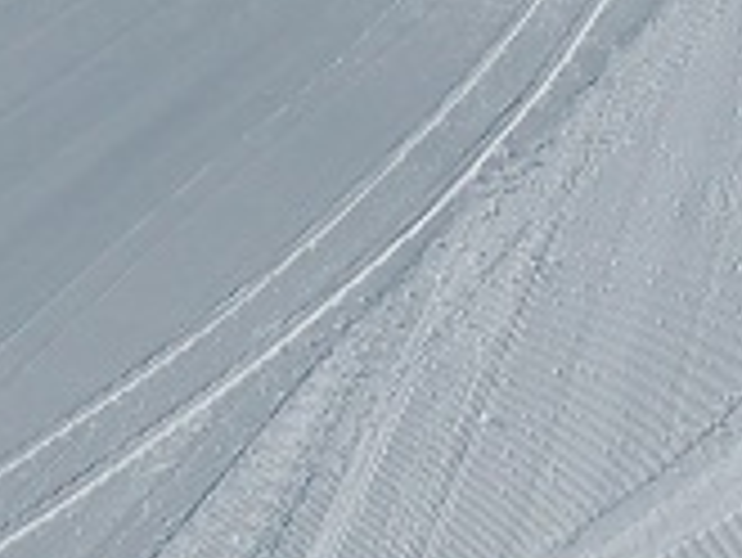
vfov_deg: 8.3
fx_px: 3325
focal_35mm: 155
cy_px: -1030
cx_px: 1034
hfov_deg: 12.3
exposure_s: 1/2000
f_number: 4.5
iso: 100
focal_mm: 4.3
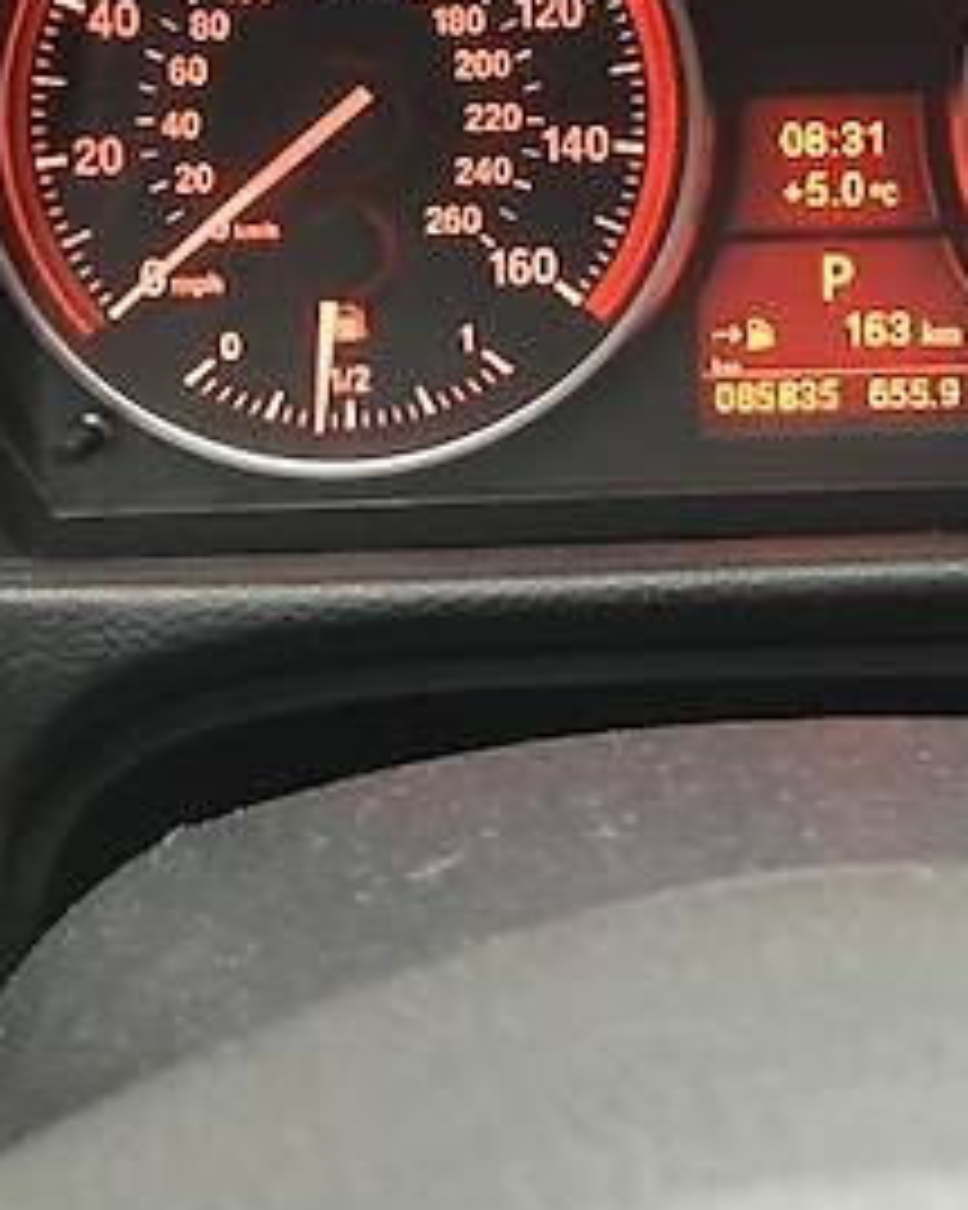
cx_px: 896
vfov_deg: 28.3
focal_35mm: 65
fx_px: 2329
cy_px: 189
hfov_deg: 22.8
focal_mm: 4
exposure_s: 1/6
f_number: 1.8
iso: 80
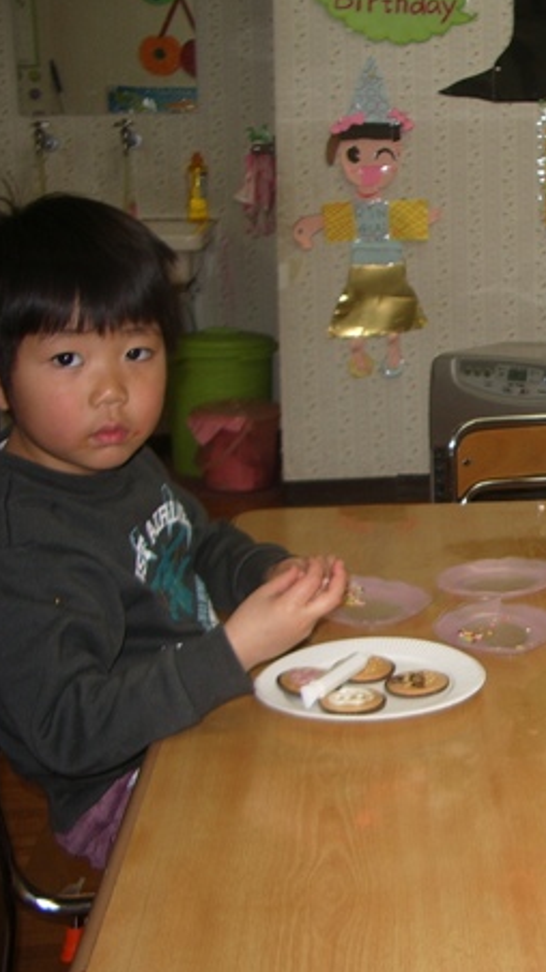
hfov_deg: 20.6
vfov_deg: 38.5
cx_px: 673
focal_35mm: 54
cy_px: 499
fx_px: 1391
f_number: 2.6
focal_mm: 5.8
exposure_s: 1/40
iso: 50
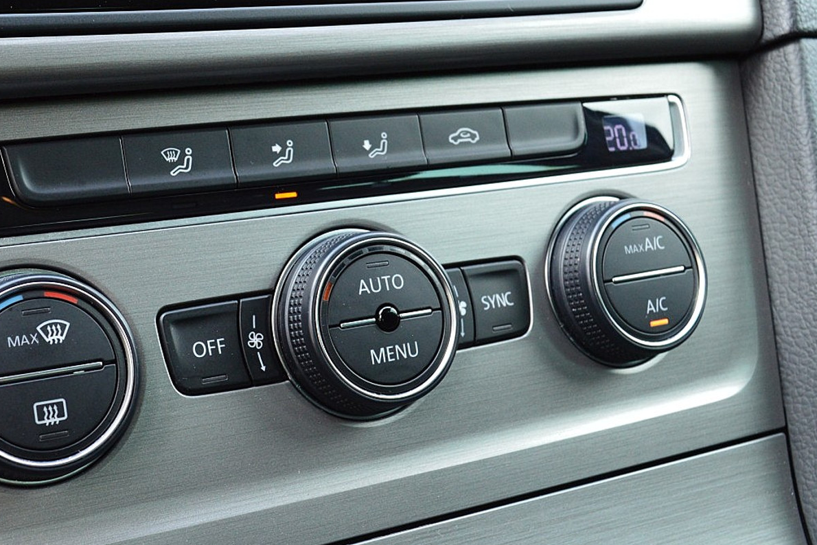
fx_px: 1153
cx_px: 233
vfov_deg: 26.6
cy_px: 257
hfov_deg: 38.3
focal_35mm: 51
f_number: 8
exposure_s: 1/60
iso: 800
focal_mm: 21
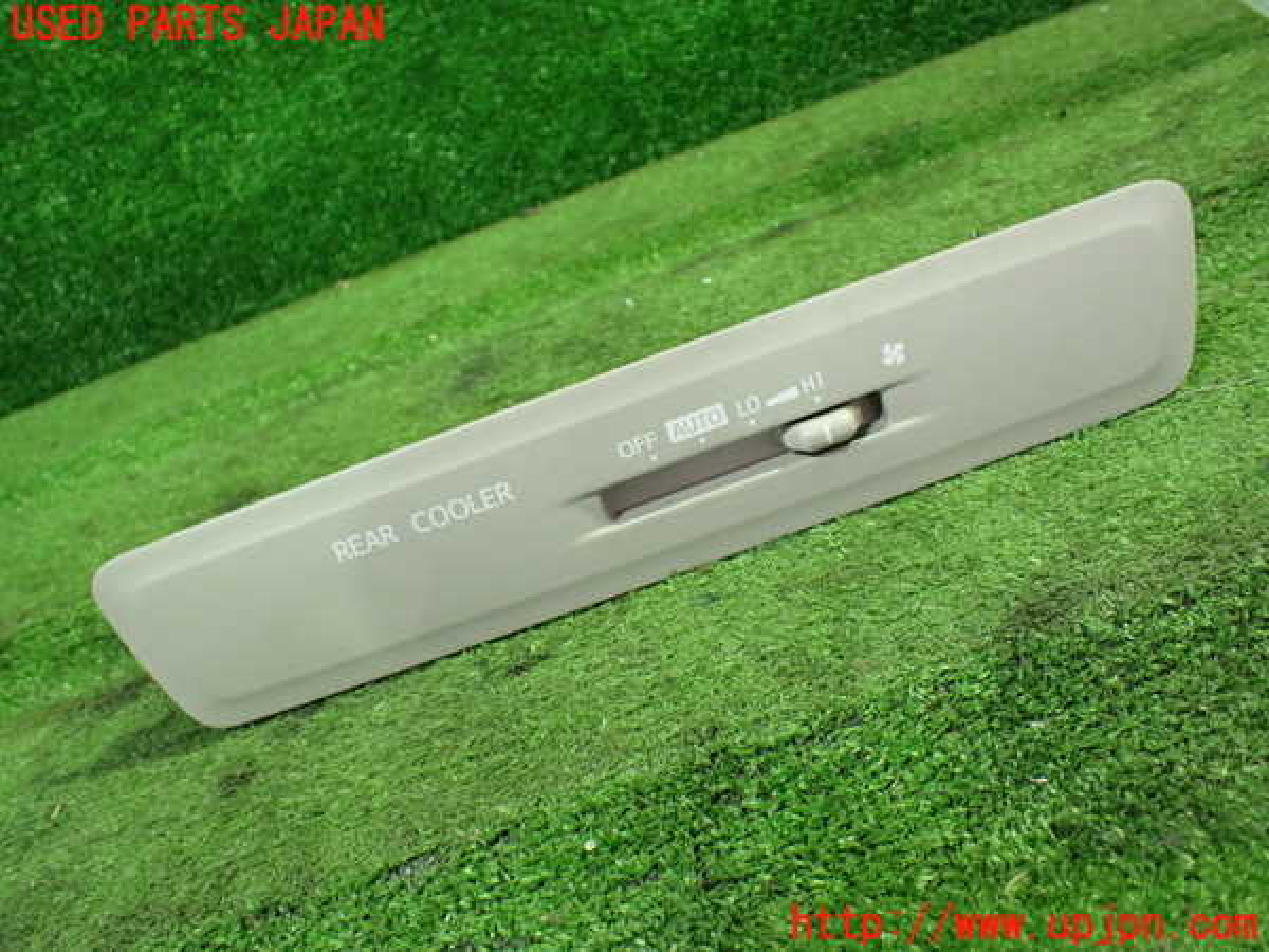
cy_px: 476
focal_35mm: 30
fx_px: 1100
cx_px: 634
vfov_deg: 46.8
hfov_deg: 60.0
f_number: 2.3
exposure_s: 1/40
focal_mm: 5.4
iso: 800
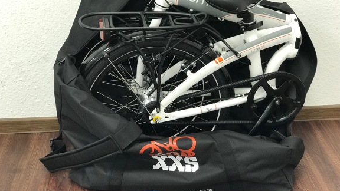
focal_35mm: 63
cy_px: 73
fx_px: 568
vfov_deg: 19.1
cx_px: 170
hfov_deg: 33.3
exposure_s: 1/50
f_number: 2.8
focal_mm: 6.6
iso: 160
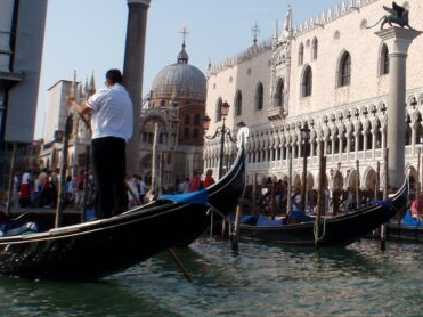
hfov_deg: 31.2
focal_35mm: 58
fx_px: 709
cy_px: 114
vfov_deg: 25.1
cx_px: 404
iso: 64
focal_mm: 5
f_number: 5
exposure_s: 1/320
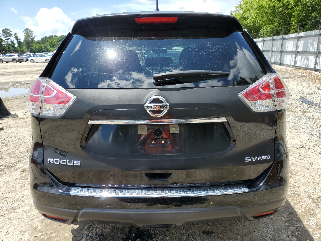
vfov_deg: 53.1
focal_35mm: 26
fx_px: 241
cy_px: 120
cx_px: 160
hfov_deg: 67.3
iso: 50
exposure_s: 1/2000
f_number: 1.5
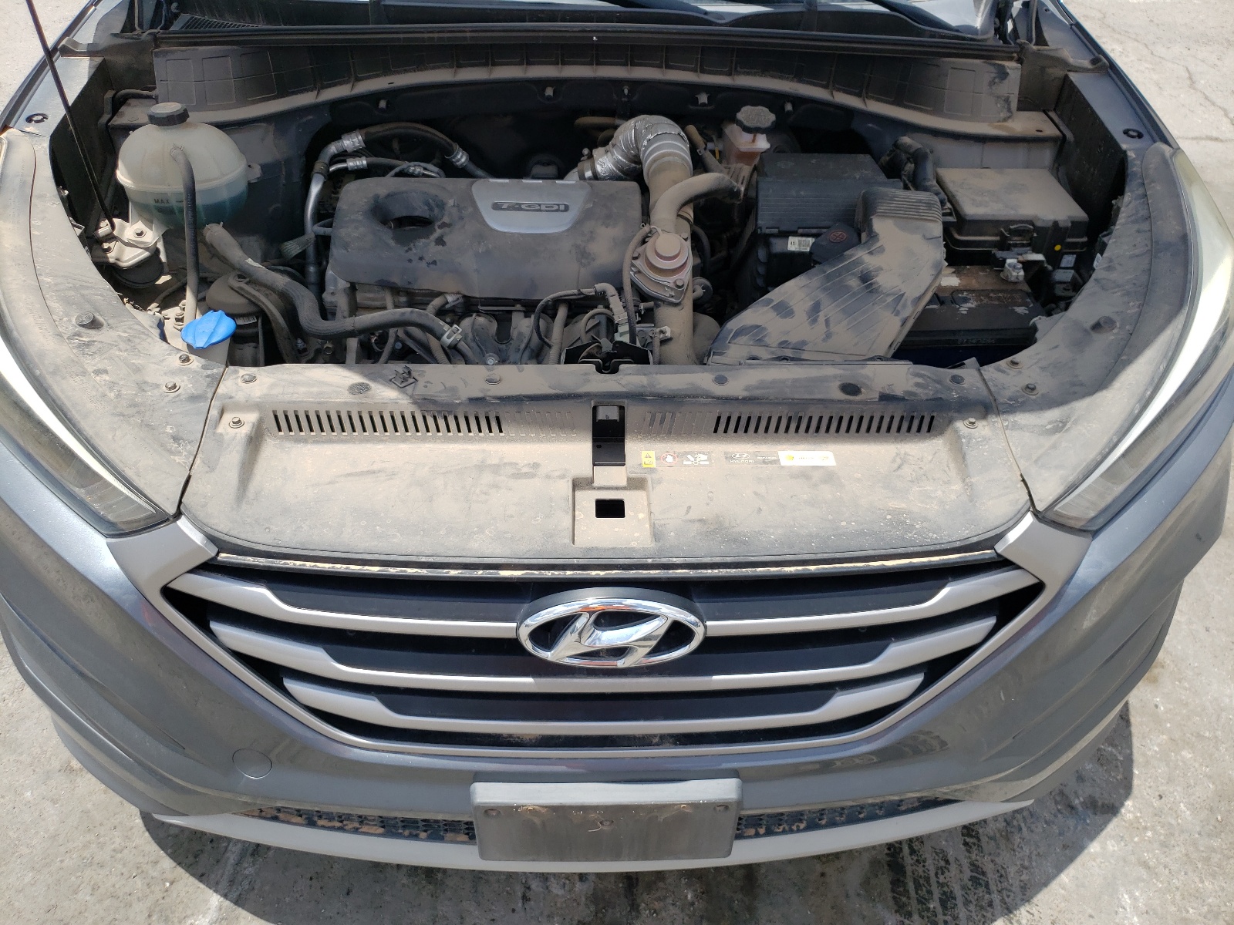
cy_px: 462
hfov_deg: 67.3
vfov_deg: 53.1
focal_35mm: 26
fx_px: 927
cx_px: 617
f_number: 1.5
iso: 50
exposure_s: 1/2000
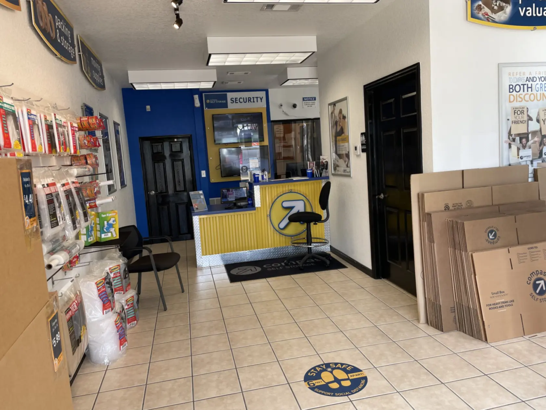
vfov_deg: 53.1
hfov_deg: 67.3
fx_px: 410
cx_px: 273
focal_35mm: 26
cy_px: 205
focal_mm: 4.2
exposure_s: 1/120
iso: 40
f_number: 1.6
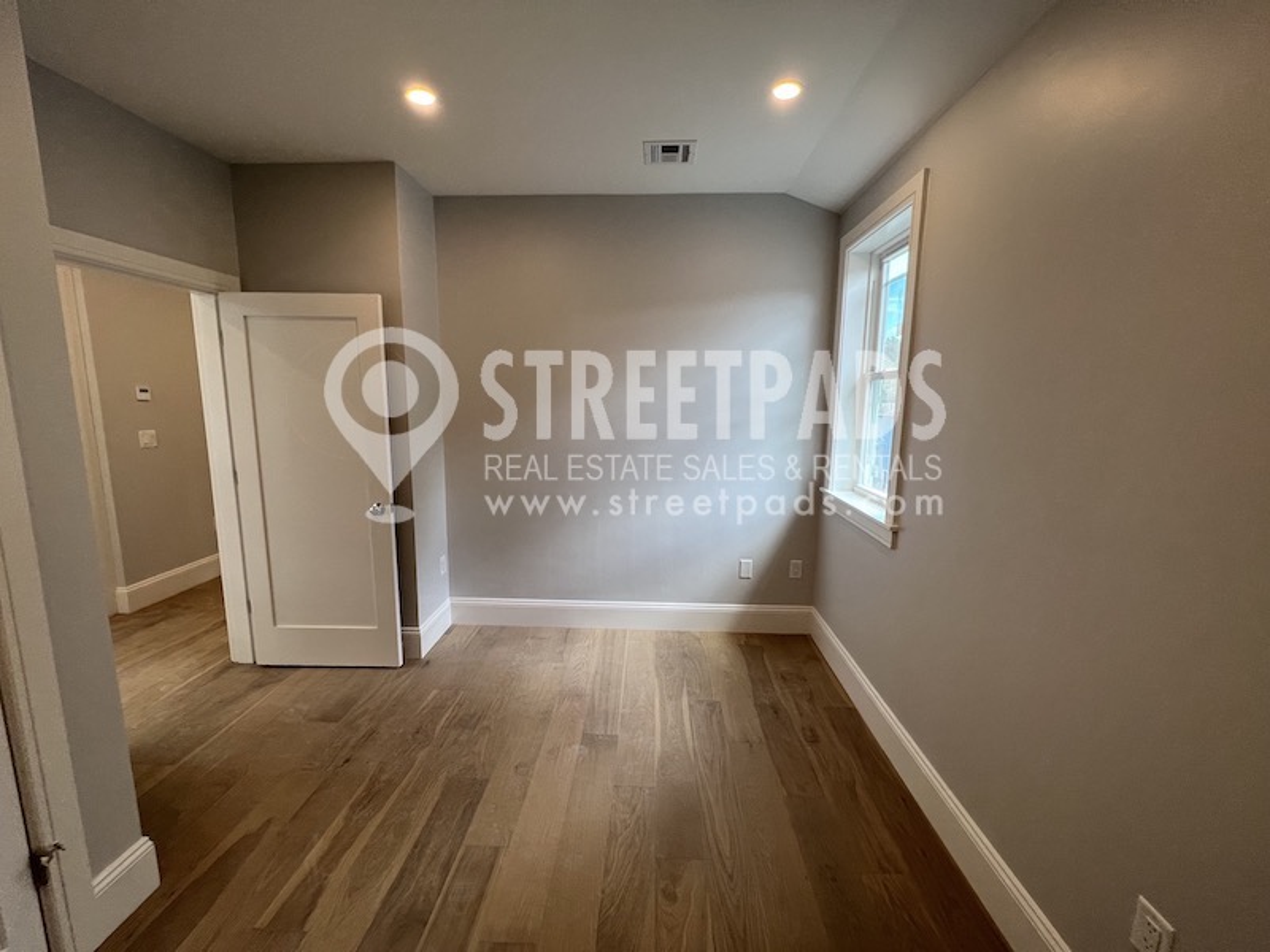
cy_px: 476
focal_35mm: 13
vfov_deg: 89.9
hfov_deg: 106.2
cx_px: 635
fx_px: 477
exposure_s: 1/120
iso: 80
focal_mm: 1.57
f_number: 1.8
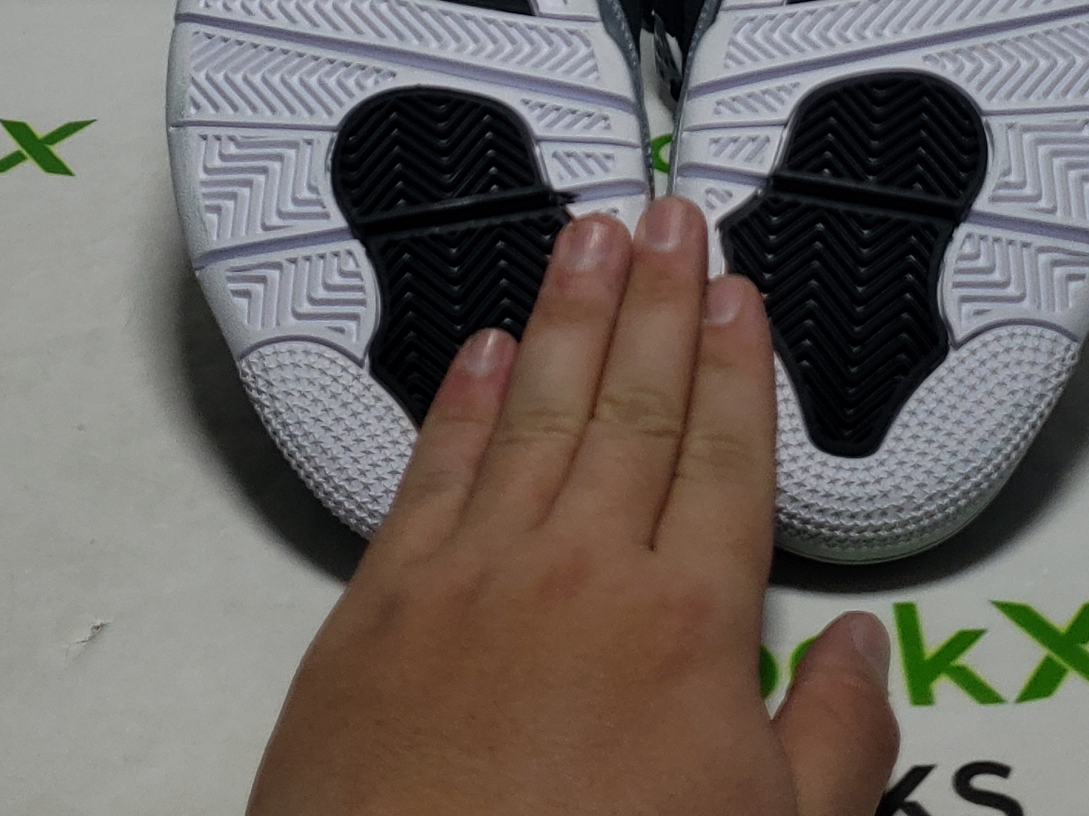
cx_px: 663
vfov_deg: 18.6
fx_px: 2327
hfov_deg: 26.3
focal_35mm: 74
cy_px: -225
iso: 50
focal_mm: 4.3
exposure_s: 1/1167
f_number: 1.5
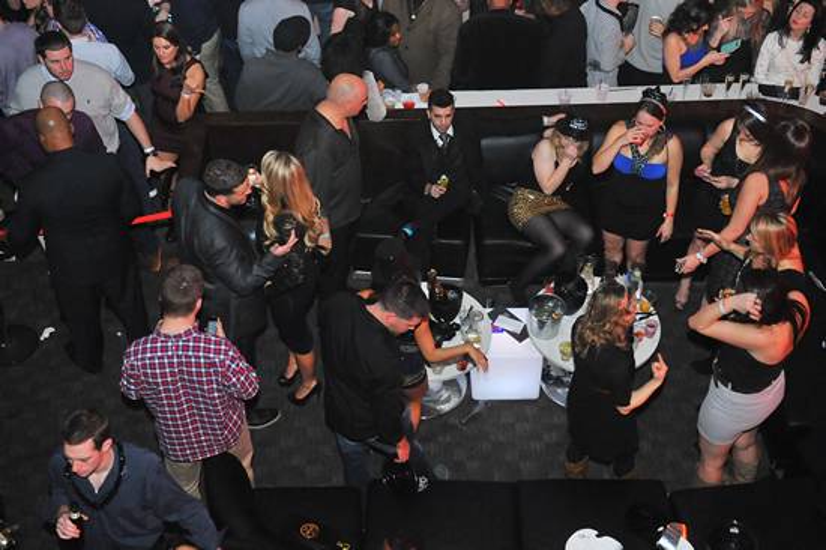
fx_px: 1101
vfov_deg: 28.0
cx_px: 413
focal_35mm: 48
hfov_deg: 41.1
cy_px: 275
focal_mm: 48
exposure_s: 1/100
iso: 4000
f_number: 4.5
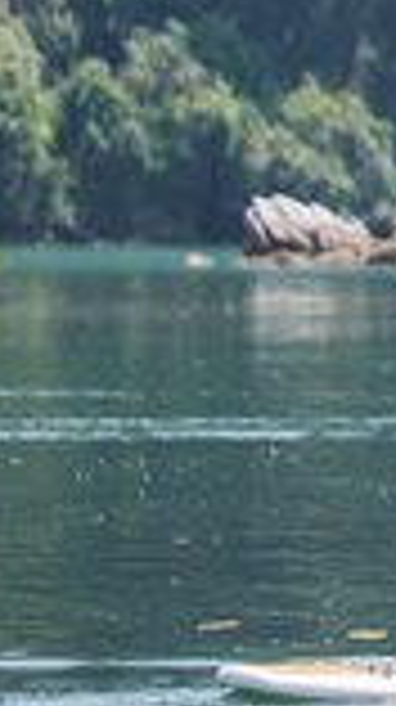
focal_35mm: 466
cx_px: 1436
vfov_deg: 4.6
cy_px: -128
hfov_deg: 2.5
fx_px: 8722
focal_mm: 82
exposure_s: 1/1000
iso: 100
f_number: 2.8
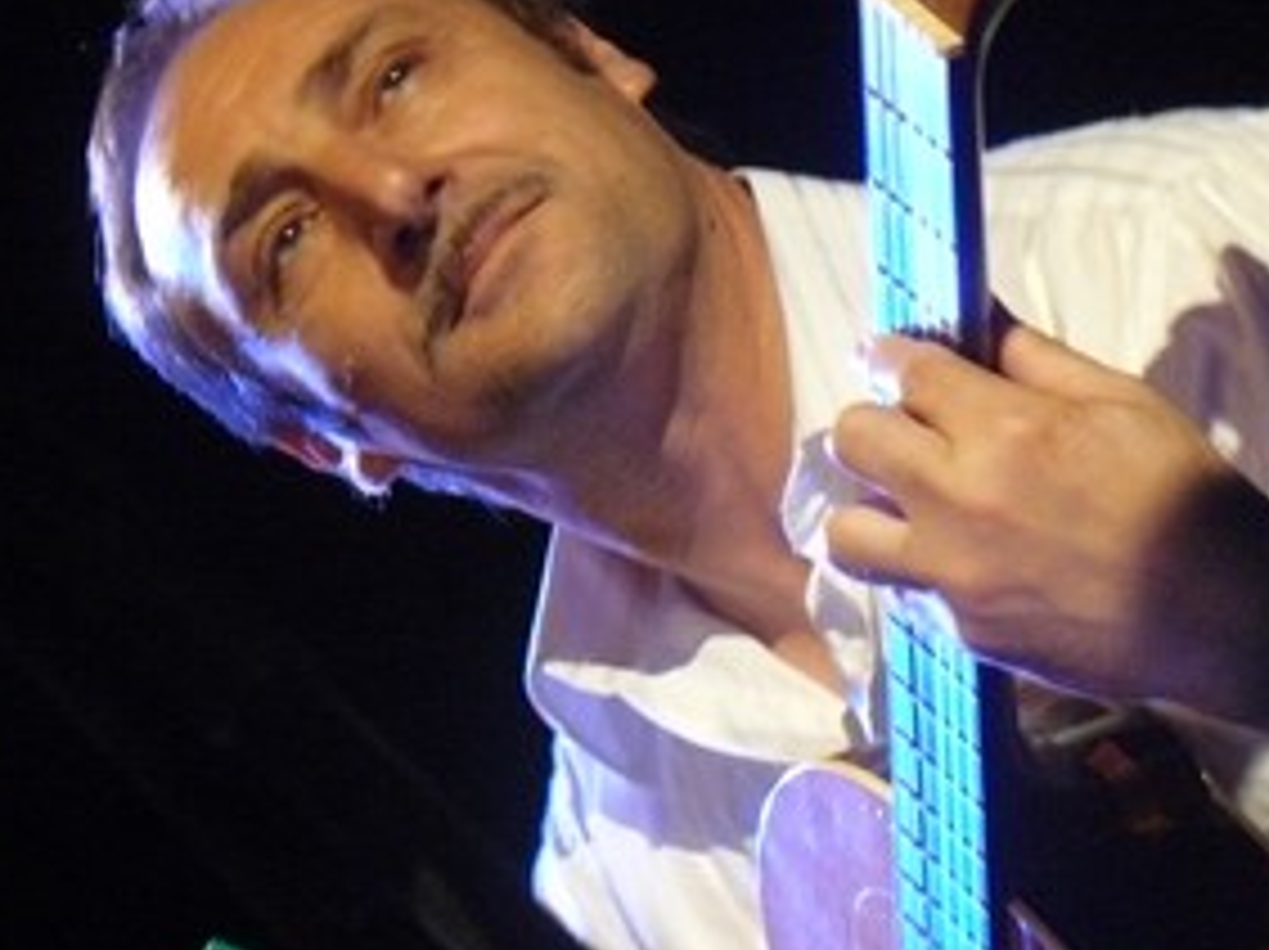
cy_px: 486
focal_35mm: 333
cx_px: 848
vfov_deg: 4.5
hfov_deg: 6.0
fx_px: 12197
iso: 400
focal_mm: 33.5
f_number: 3.3
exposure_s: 1/15
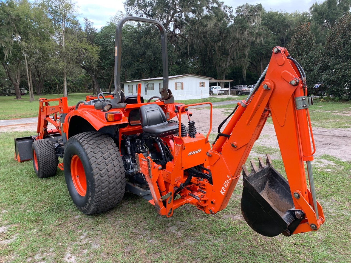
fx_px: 264
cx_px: 176
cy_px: 132
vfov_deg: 53.1
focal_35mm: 26
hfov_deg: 67.3
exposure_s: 1/182
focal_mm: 4.25
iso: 25
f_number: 1.8
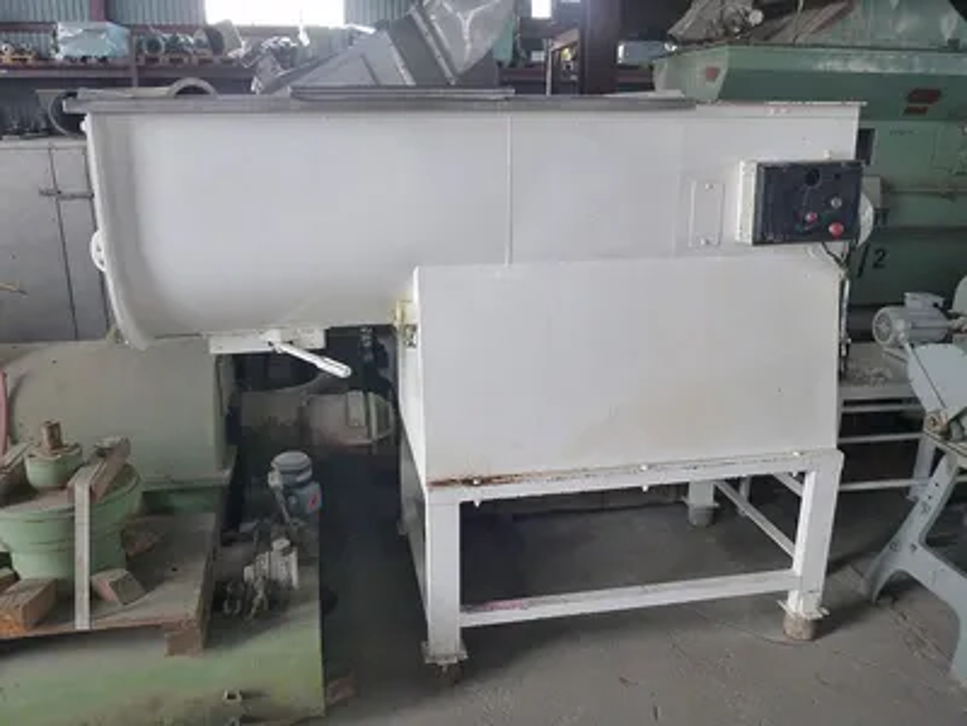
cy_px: 363
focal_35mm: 28
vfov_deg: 49.7
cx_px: 484
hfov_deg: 63.4
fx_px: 782
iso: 400
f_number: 3.3
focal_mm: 4.9
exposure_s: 1/50
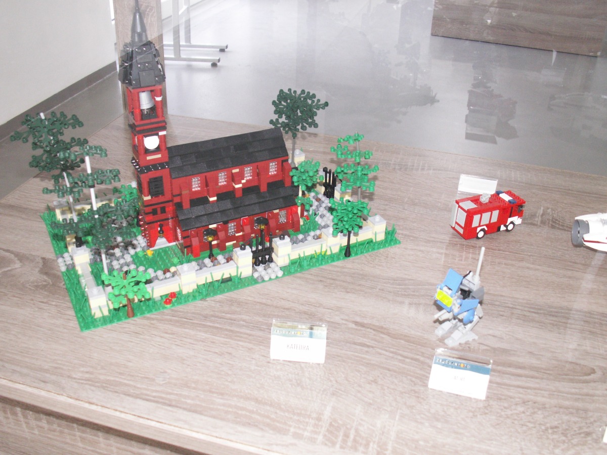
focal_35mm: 35
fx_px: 614
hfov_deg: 52.6
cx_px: 304
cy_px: 228
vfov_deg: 40.7
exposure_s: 1/60
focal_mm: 5.86
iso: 160
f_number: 2.8
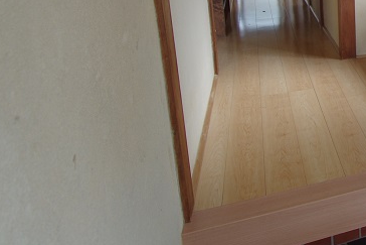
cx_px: 424
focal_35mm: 38
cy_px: -7
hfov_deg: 39.1
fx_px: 386
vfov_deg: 32.0
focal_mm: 10
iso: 100
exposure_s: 1/30
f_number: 3.5
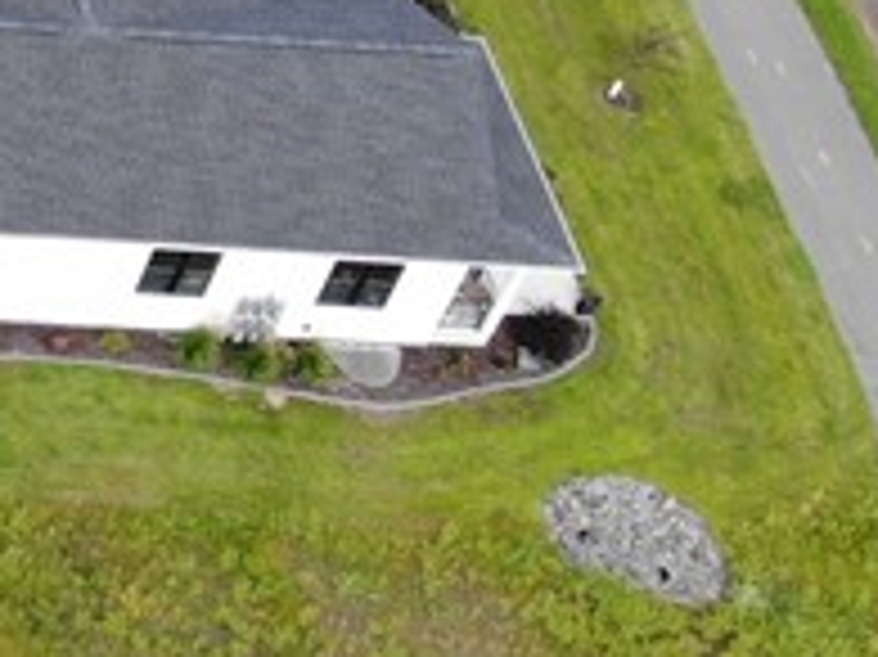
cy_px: -205
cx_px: -1337
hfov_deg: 12.0
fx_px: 3194
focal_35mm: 126
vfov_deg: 11.4
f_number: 2.8
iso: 104
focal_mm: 4.5
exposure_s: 1/412
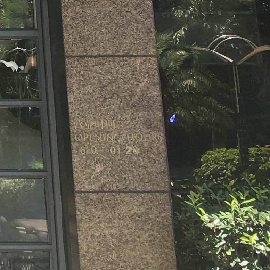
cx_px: -195
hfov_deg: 12.2
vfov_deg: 12.4
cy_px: -141
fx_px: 1174
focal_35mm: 133
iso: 25
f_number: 2.2
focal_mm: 4.15
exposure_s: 1/349
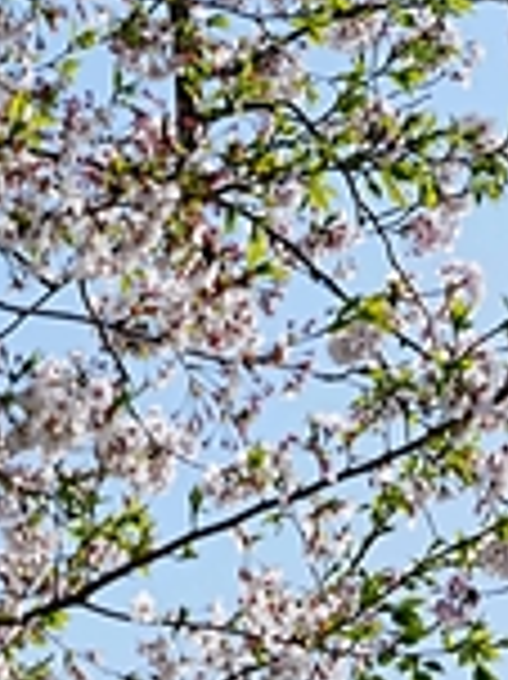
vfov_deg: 8.0
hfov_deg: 6.6
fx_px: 4389
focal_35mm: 224
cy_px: 1765
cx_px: 339
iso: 100
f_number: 8
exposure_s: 1/500
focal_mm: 44
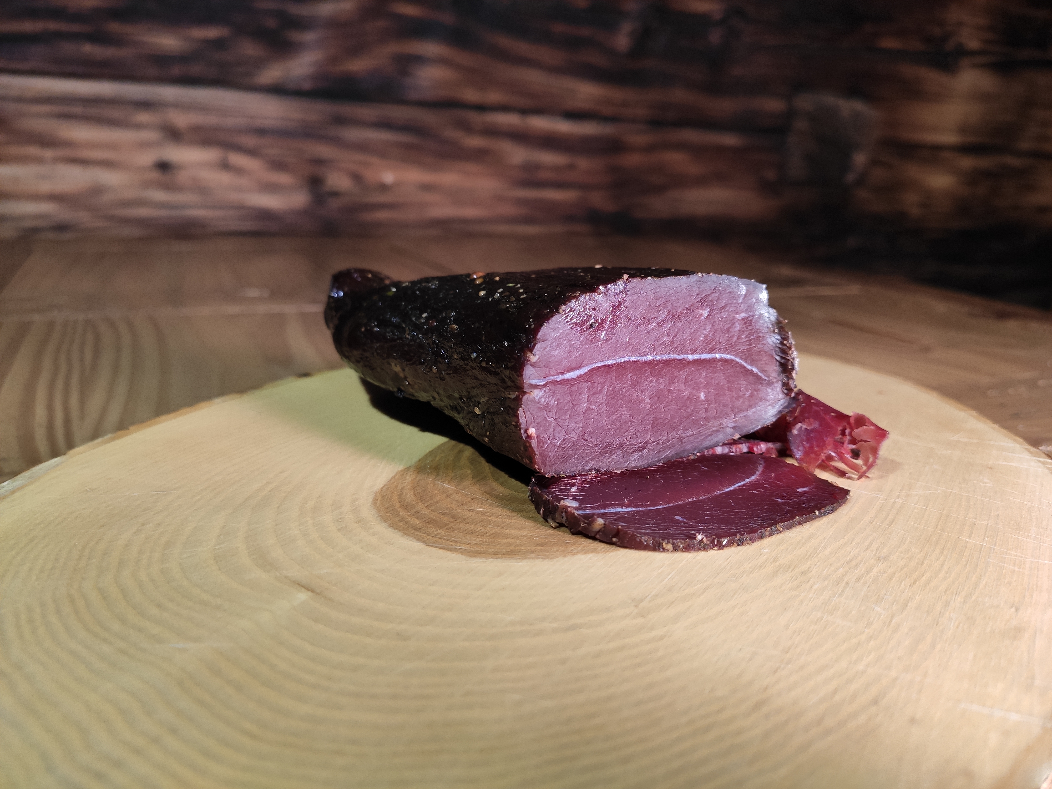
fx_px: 790
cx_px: 526
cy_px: 394
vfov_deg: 53.1
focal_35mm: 26
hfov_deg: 67.3
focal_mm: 4.77
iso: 328
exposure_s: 1/100
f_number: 1.75
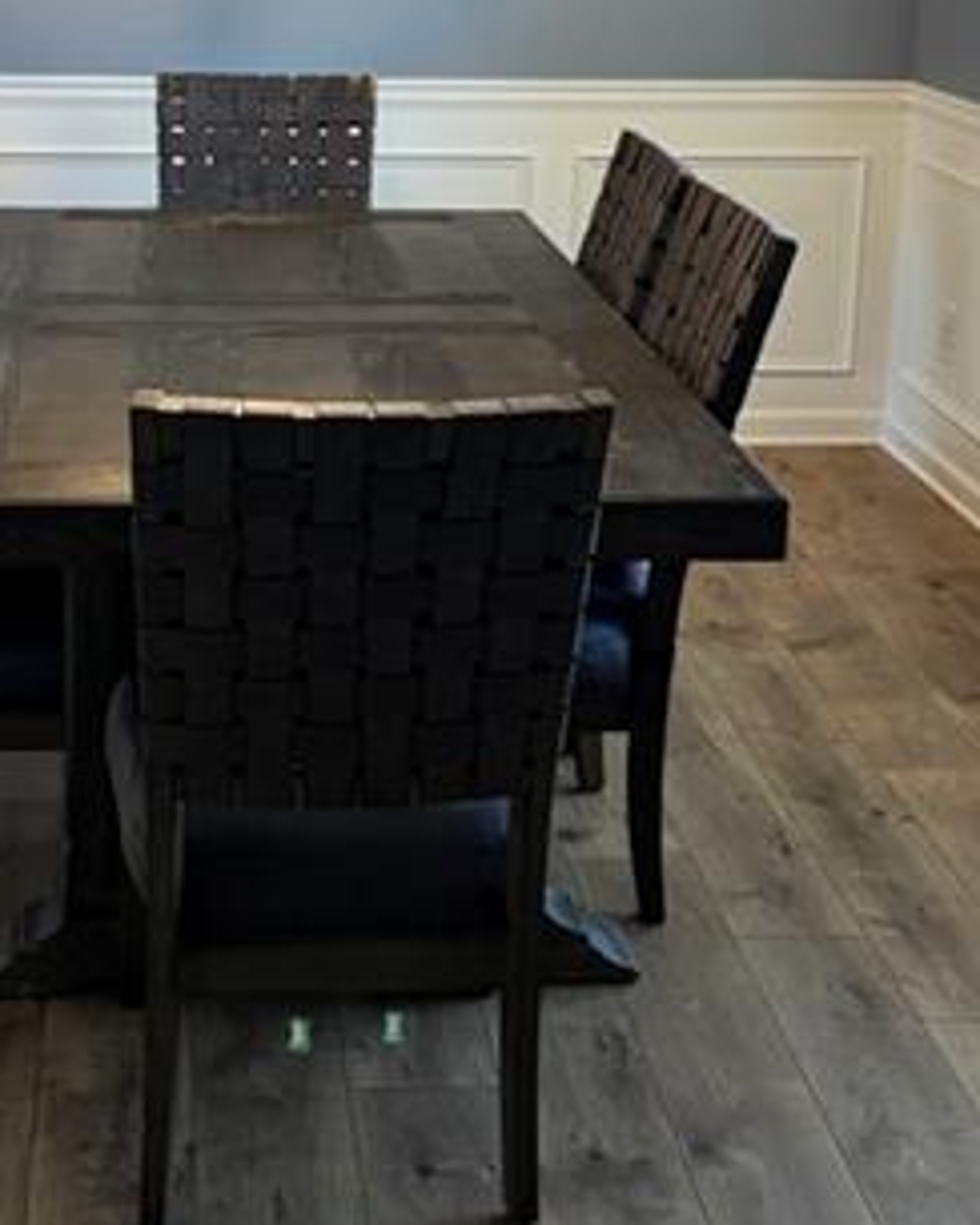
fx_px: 2139
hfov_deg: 25.6
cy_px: 297
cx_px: 313
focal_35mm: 59
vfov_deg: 31.4
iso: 320
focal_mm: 6.76
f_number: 1.78
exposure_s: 1/60
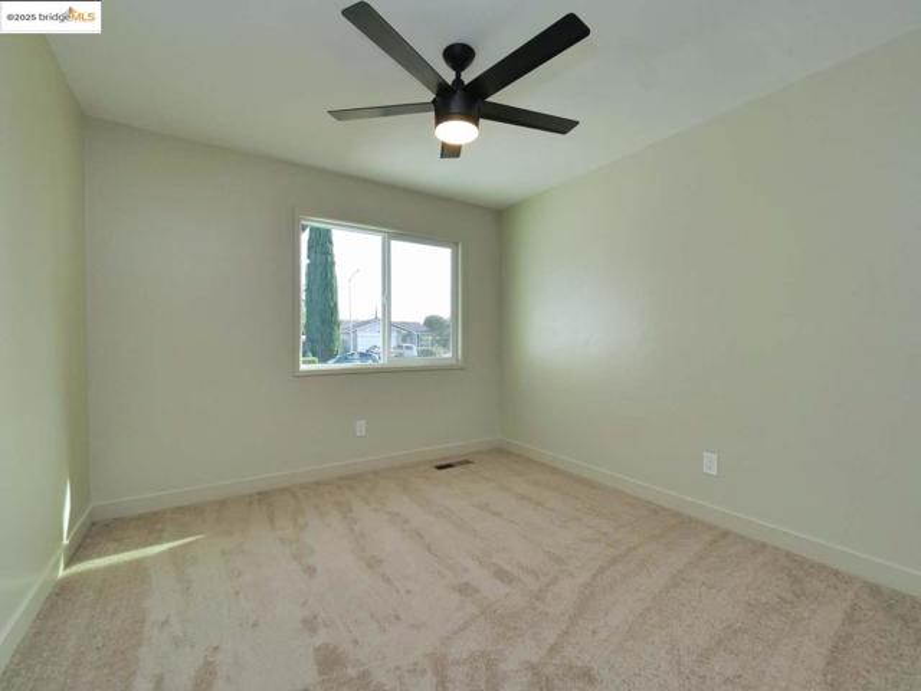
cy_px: 346
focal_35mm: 14
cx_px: 460
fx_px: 372
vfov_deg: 85.7
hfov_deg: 102.1
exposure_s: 1/160
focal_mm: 7
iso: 800
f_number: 8
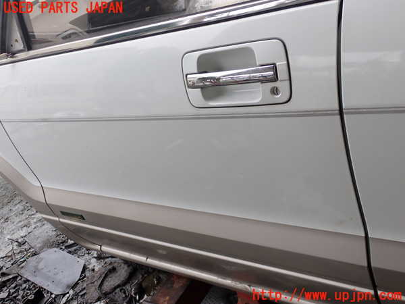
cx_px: 202
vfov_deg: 39.7
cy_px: 152
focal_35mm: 36
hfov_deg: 51.4
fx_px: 421
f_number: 3.5
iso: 100
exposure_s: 1/100
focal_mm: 6.37
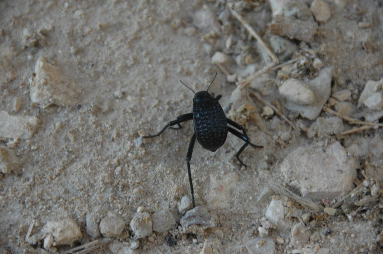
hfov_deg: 6.9
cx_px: 192
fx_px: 3189
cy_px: 127
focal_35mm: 300
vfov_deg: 4.6
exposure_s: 1/90
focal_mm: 200
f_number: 5.6
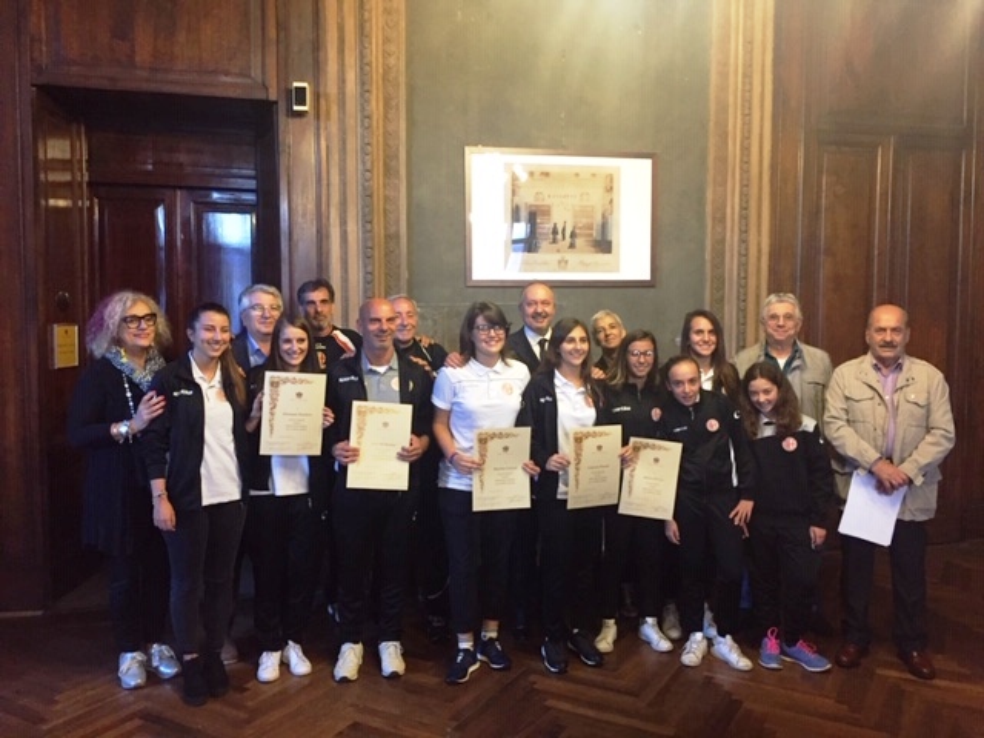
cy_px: 369
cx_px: 492
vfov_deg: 48.2
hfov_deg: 61.7
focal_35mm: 29
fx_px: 824
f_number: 2.2
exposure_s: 1/20
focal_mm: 4.15
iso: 250
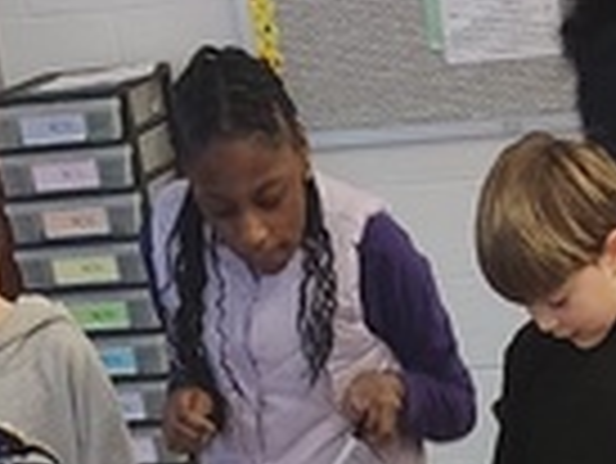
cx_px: 823
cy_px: 1651
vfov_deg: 6.9
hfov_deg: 10.8
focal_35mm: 179
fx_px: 3188
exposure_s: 1/60
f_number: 1.8
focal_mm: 5.56
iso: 1681
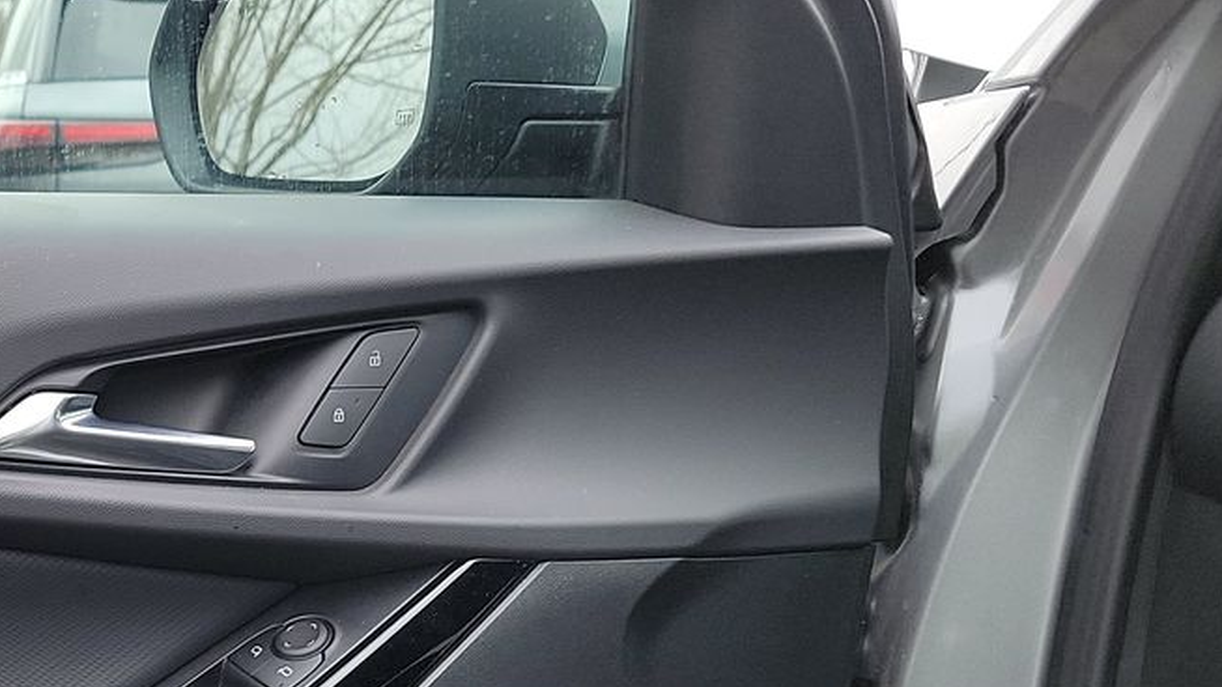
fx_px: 2074
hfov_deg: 29.5
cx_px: -131
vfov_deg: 17.7
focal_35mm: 64
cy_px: 874
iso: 60
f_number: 1.8
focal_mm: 6.7
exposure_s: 1/59
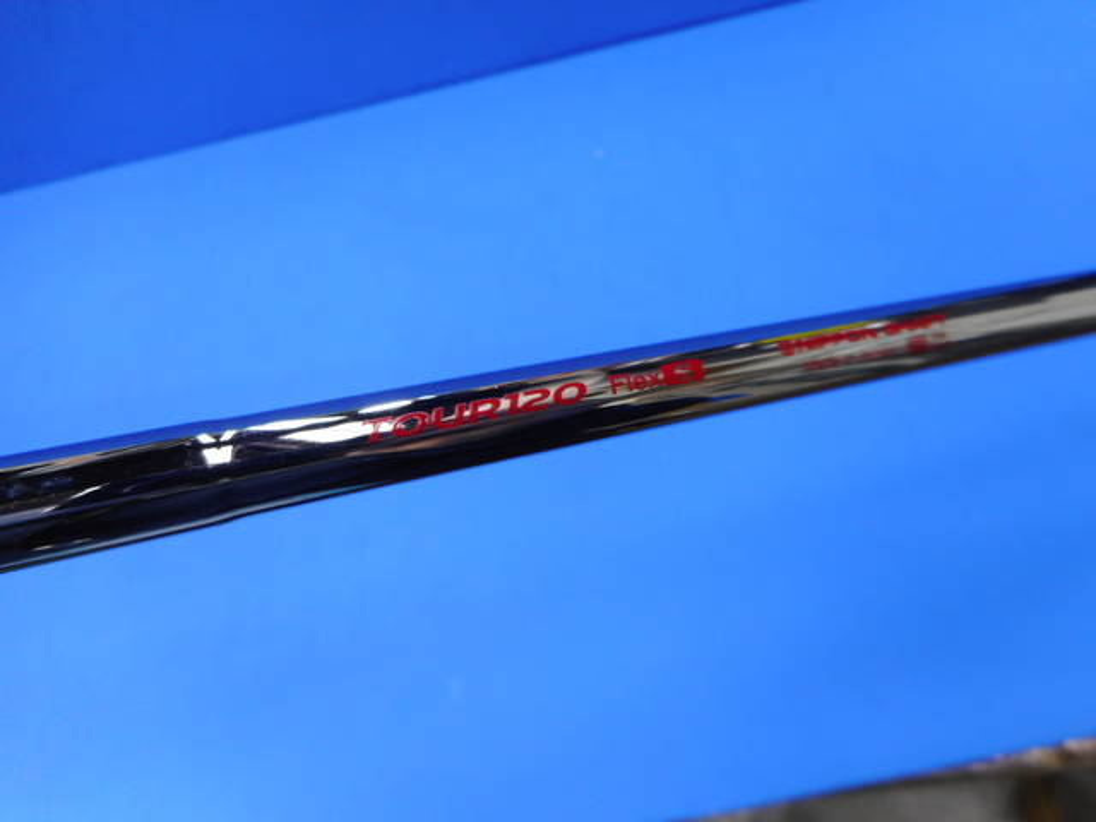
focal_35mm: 25
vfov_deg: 54.9
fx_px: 792
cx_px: 548
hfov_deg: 69.4
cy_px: 411
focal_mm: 4.5
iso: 80
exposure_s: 1/30
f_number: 3.7
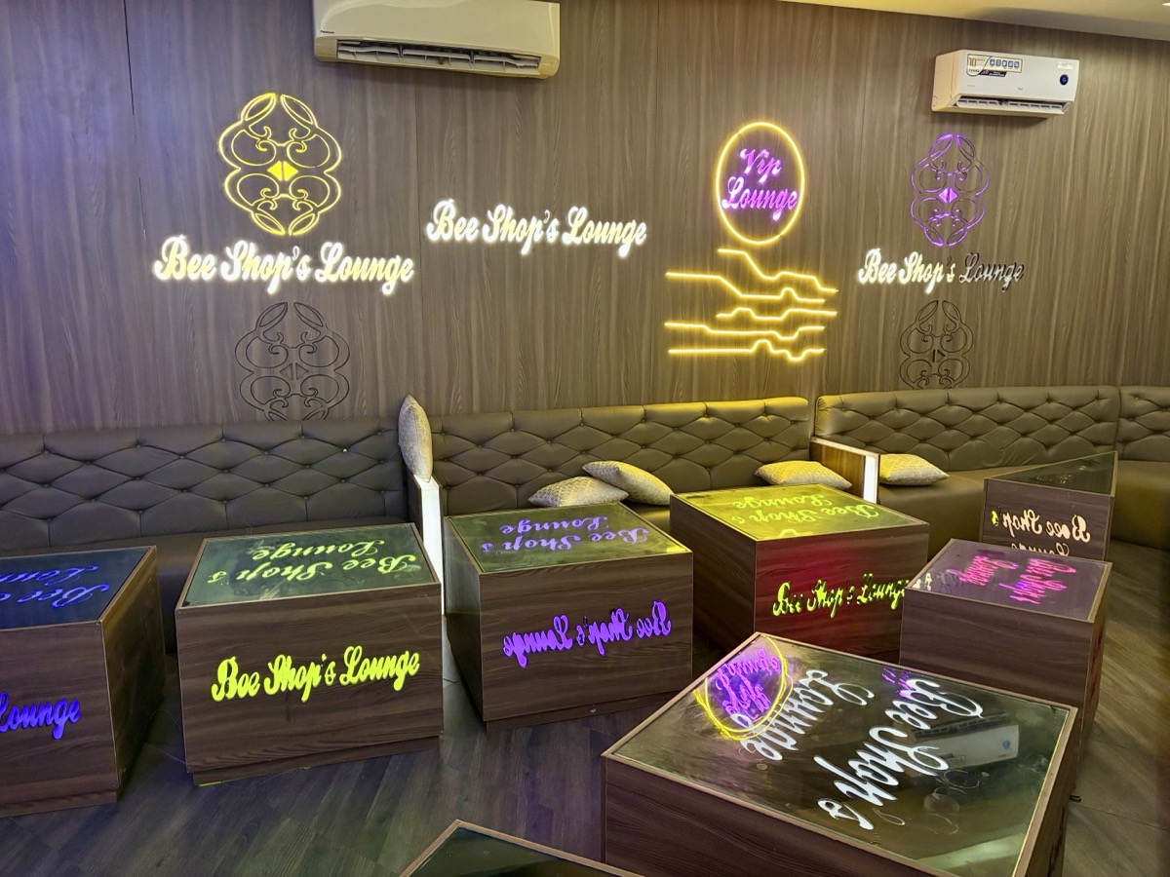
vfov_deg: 53.1
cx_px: 585
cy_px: 438
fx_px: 879
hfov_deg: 67.3
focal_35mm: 26
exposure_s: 1/33
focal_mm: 5.96
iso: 400
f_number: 1.6
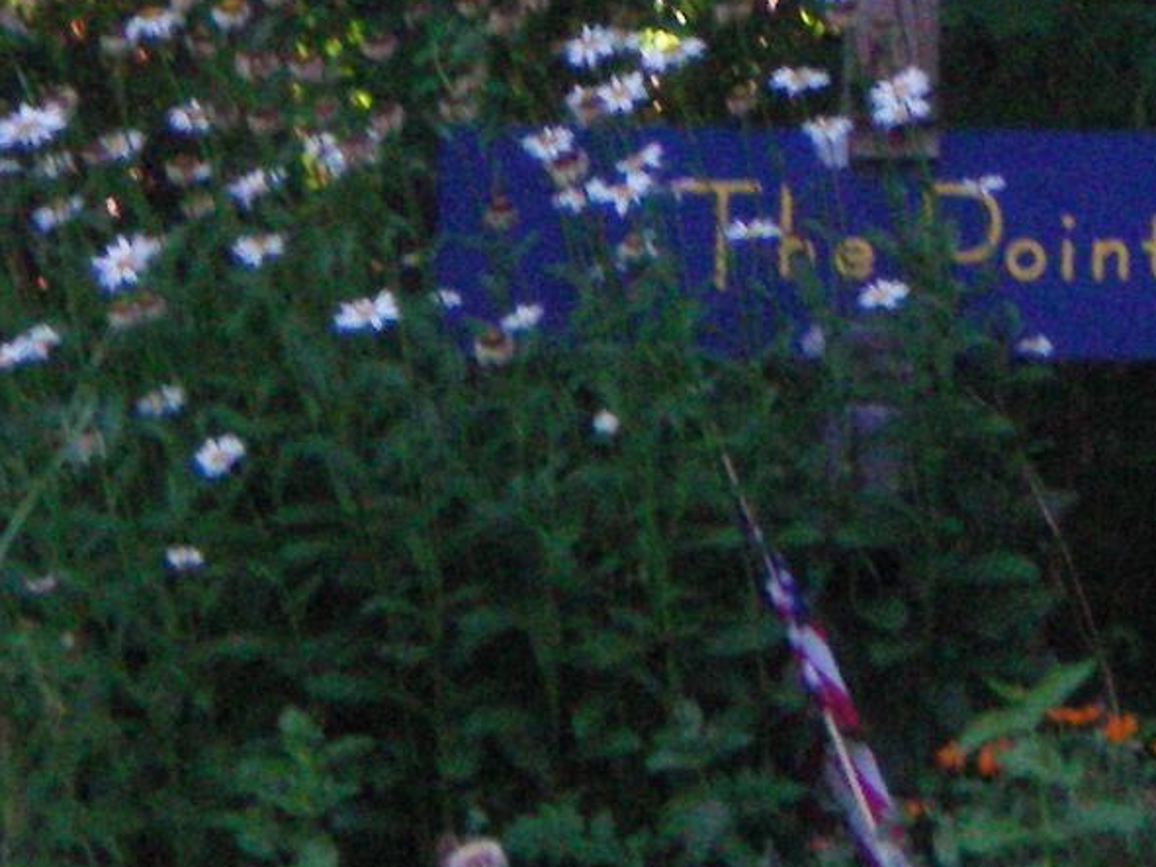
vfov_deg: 3.7
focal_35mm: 395
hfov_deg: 5.0
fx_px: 13188
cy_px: -403
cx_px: 1436
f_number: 5.9
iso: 400
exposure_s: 1/125
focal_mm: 18.9
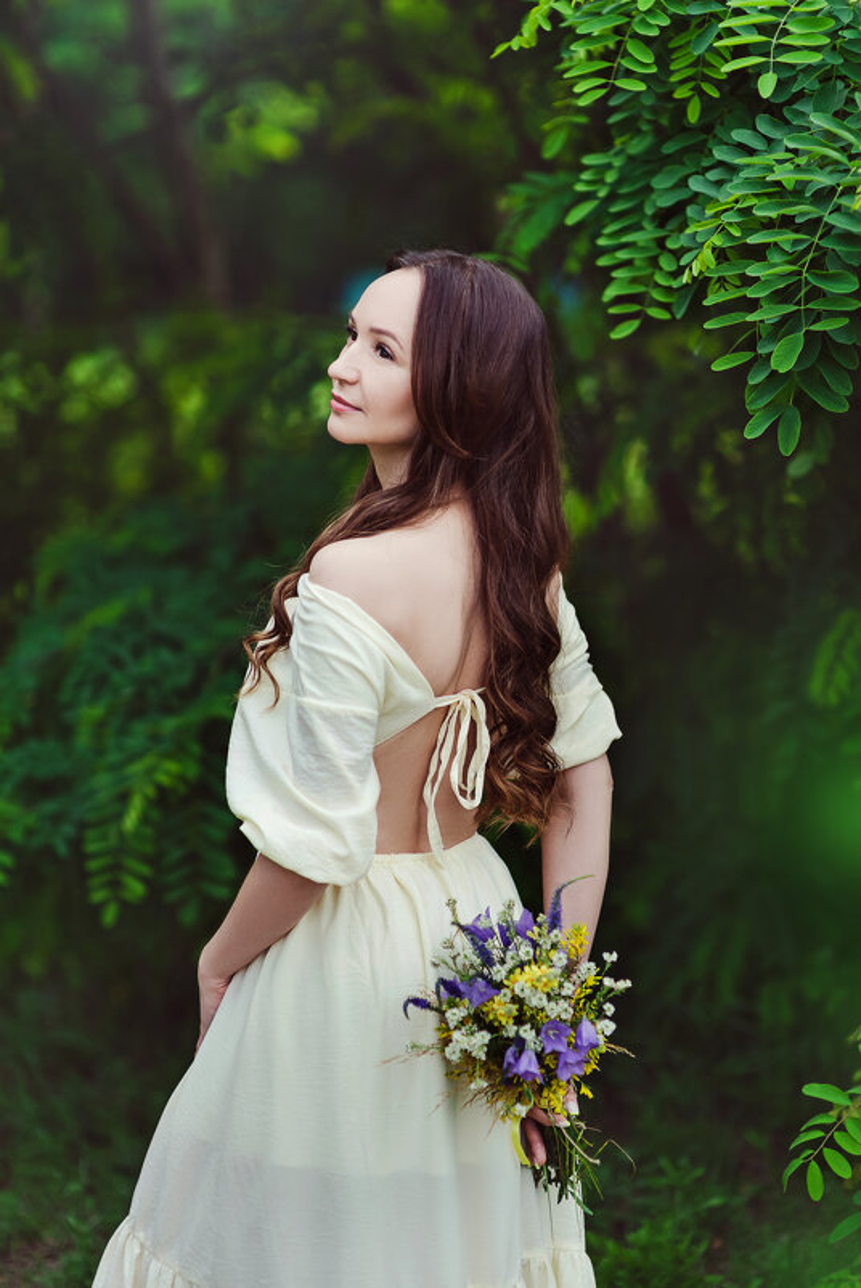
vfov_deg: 23.9
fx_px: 3044
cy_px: 644
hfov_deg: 16.1
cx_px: 430
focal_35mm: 85
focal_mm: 85
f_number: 2
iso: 640
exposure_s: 1/2000
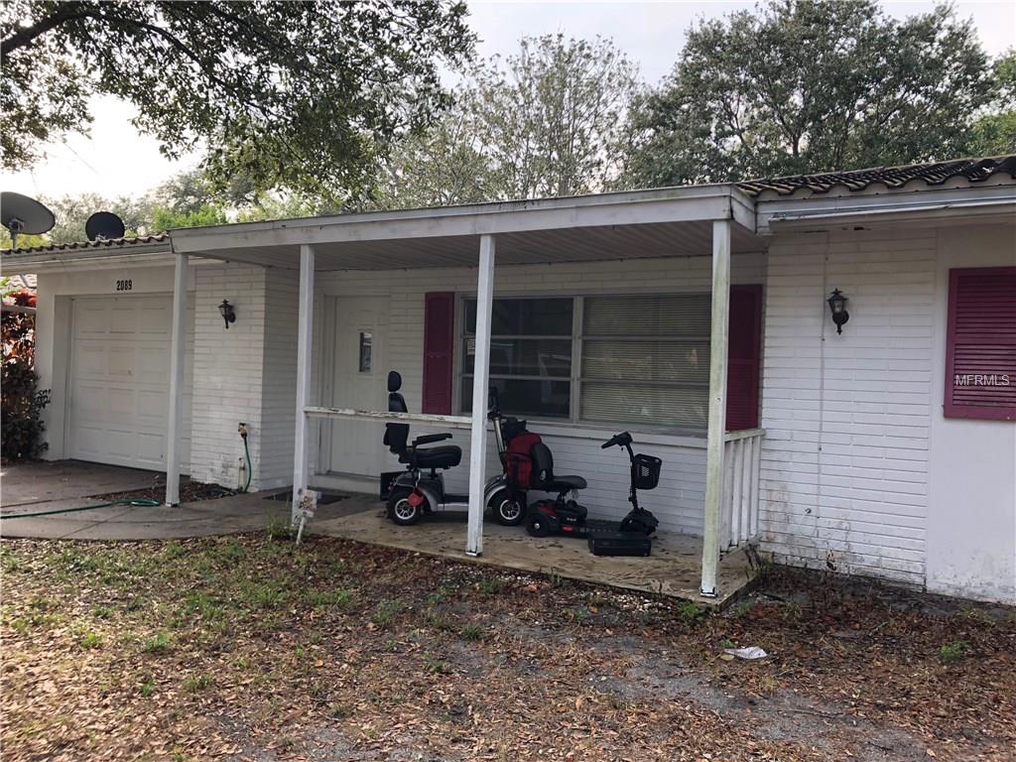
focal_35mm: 29
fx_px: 851
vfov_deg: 48.2
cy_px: 381
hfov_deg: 61.7
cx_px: 508
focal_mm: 3.99
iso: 20
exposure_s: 1/276
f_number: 1.8
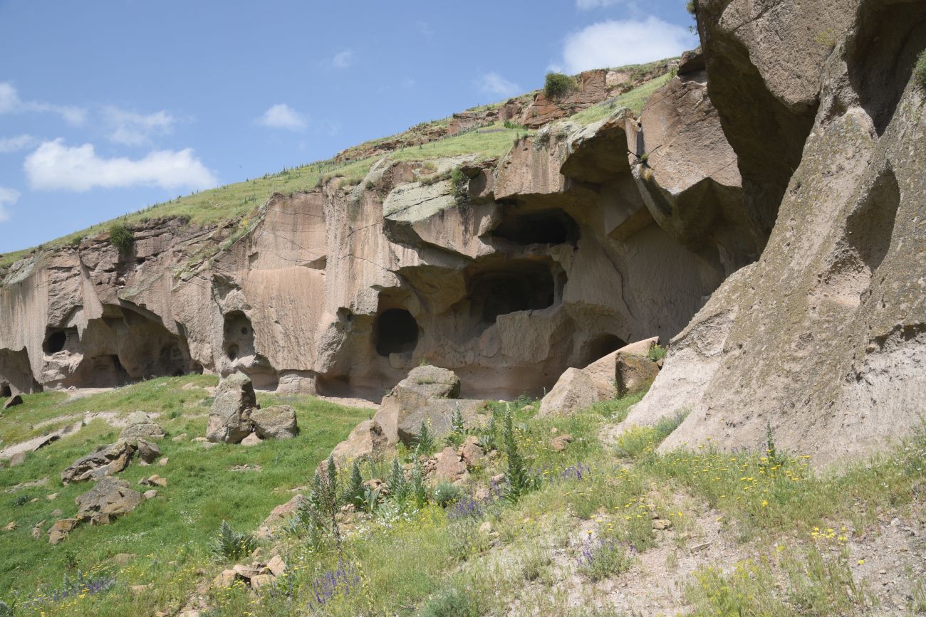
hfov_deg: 39.6
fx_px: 1286
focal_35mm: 50
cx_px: 463
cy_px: 308
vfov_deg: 27.0
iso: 125
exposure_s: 1/160
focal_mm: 50
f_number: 10
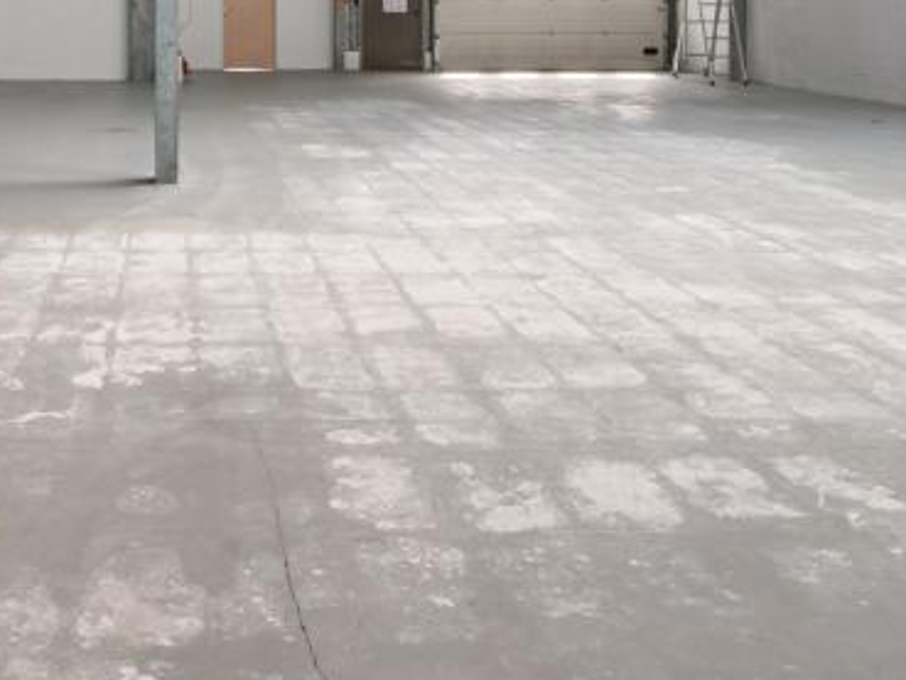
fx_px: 1309
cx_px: 125
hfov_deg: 36.3
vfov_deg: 27.7
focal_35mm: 50
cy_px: 23
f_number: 16
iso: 200
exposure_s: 1/3
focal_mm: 10
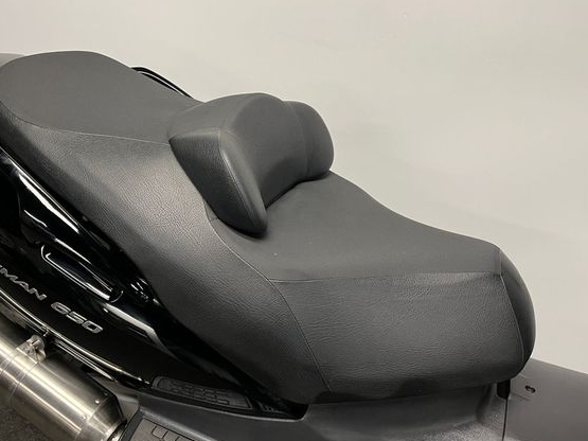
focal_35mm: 30
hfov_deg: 59.9
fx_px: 509
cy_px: 210
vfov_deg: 46.8
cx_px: 270
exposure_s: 1/50
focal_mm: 5.1
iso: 125
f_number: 1.6
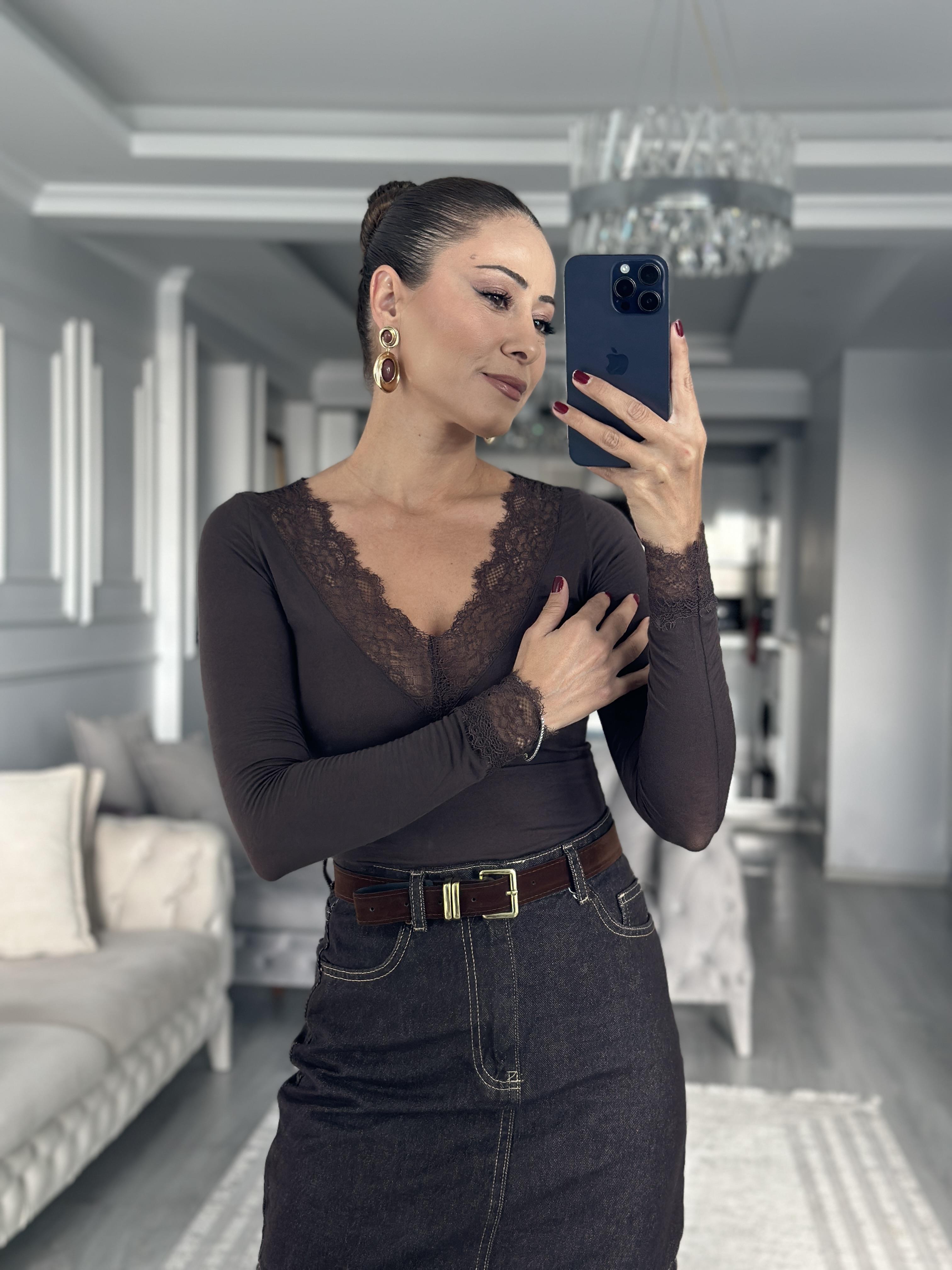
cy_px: 635
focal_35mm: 48
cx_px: 476
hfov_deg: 30.3
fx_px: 1760
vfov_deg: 39.7
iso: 125
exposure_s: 1/72
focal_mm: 6.86
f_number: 1.78
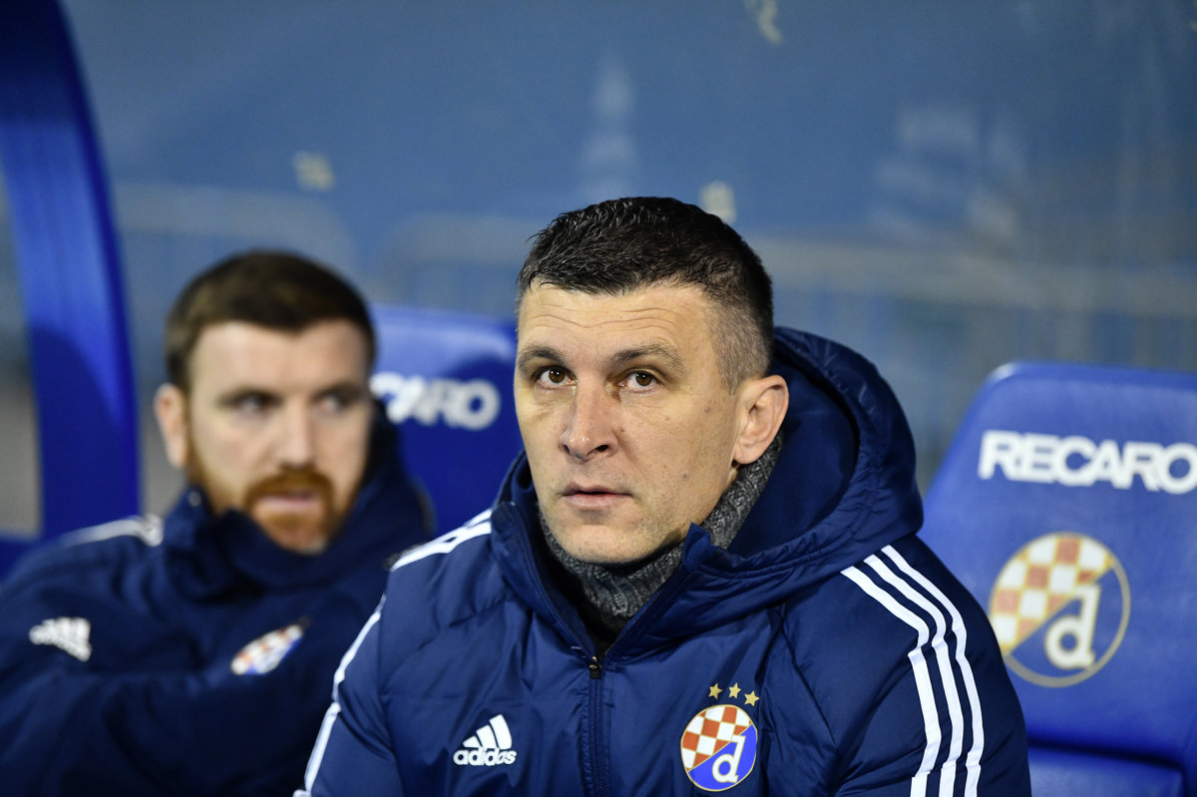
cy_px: 398
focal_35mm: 170
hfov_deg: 12.1
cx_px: 598
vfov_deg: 8.1
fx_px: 5650
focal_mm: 170
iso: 2500
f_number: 3.2
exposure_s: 1/640
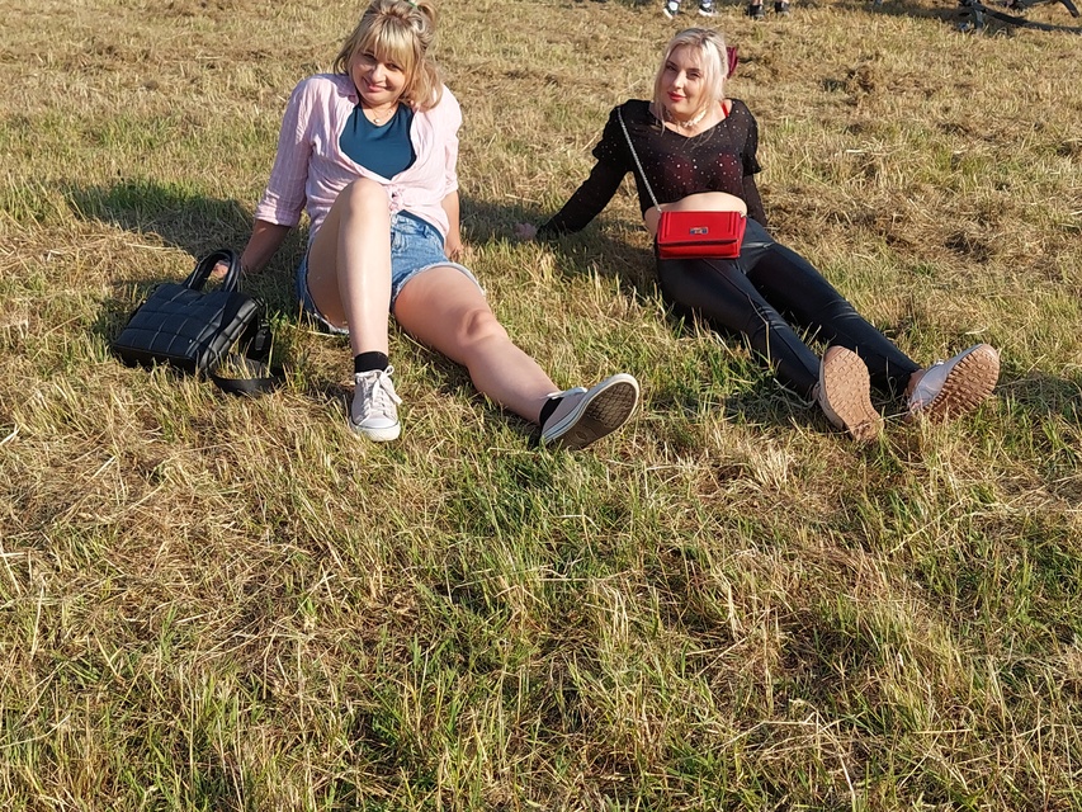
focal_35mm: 25
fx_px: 782
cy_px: 406
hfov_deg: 69.4
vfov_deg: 54.9
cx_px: 541
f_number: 1.8
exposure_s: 1/1559
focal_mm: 5.23
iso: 40
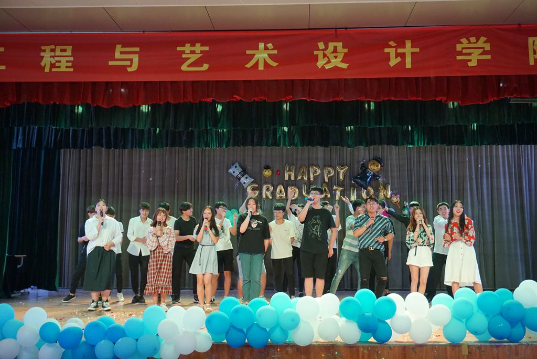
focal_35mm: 40
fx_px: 604
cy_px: 180
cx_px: 268
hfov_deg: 47.9
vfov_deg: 33.0
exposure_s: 1/160
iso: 2000
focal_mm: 27
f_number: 4.5
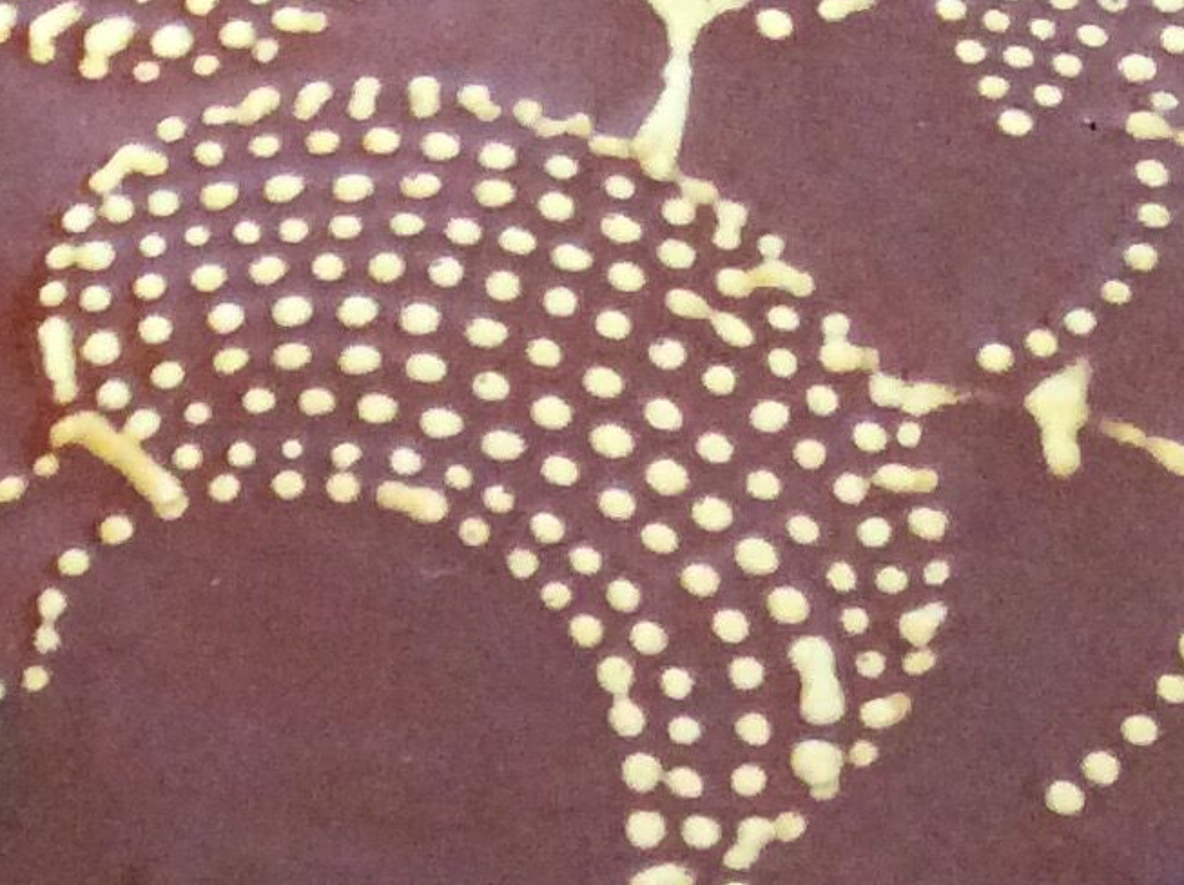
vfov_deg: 11.3
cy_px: 1233
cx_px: 118
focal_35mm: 127
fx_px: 4338
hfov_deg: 15.4
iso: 250
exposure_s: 1/15
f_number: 2.4
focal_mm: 3.3
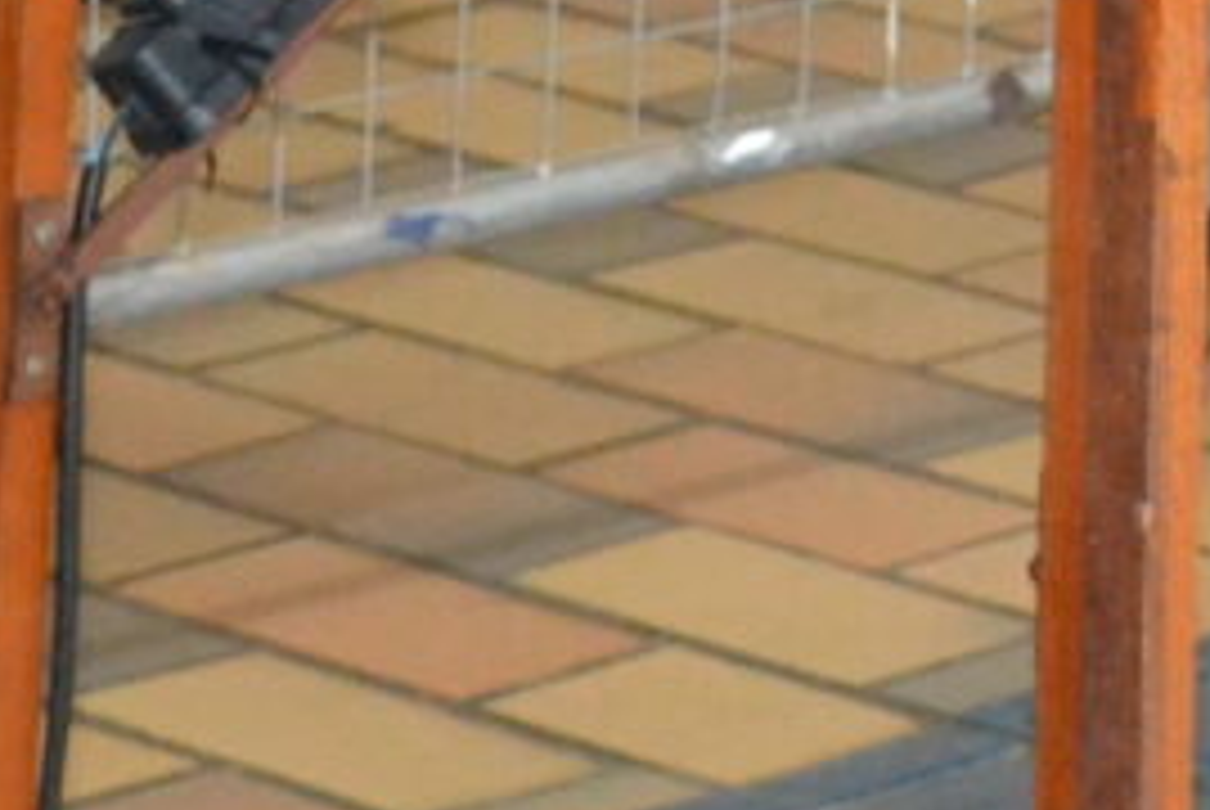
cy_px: -1652
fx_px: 9709
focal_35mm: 289
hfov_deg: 7.0
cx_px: 2114
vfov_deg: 4.6
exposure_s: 1/60
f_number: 4
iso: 3200
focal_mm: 27
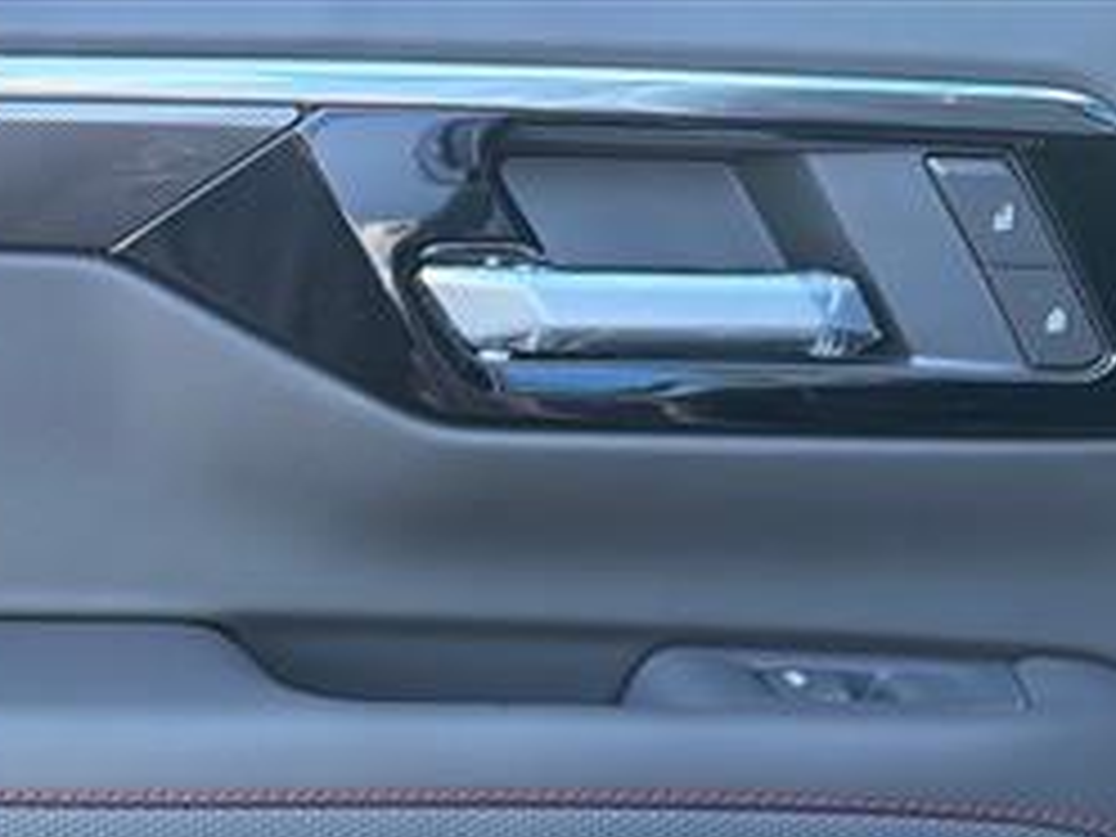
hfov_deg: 30.1
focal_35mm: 62
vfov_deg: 21.5
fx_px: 1999
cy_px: 1076
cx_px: 148
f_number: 1.78
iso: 200
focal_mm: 6.76
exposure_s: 1/102
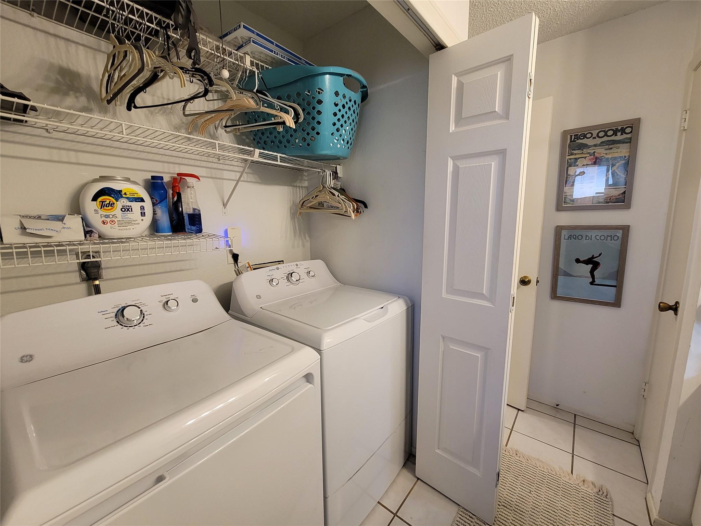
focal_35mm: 13
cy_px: 263
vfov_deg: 89.9
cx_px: 350
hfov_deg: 106.2
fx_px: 263
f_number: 2.2
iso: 200
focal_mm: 2.2
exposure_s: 1/60
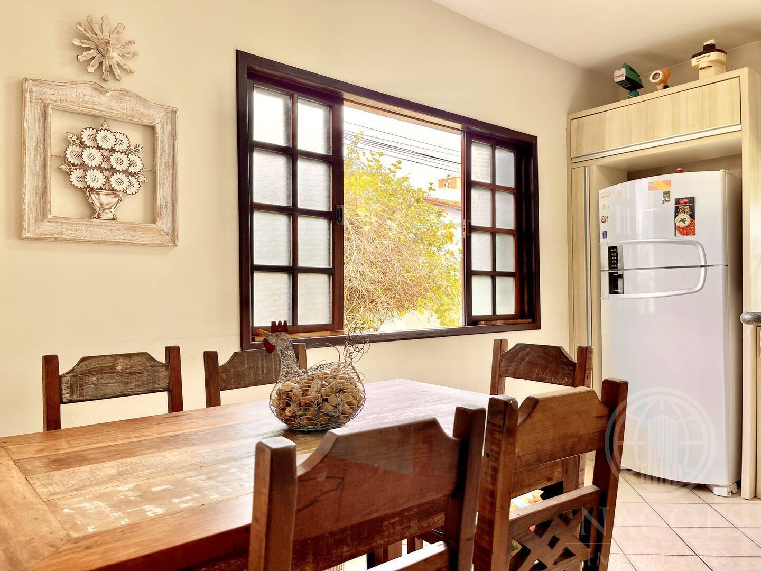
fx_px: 550
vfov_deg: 54.9
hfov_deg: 69.4
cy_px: 286
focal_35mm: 25
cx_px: 380
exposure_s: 1/221
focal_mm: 5.1
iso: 32
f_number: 1.6
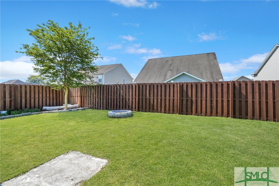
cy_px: 93
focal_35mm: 16
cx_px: 140
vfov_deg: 73.7
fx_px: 124
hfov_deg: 96.8
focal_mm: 16
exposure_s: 1/400
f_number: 9
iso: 320
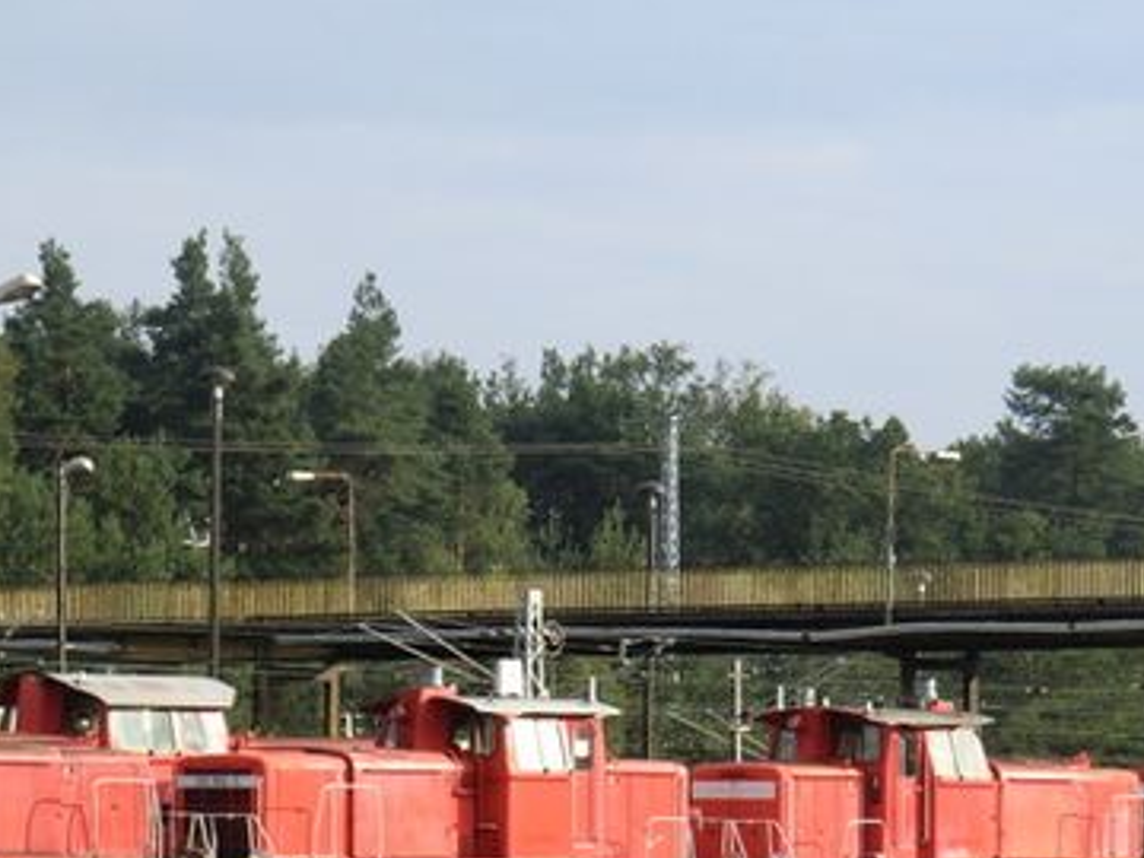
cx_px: 664
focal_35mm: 212
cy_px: 672
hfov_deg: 9.3
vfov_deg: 7.0
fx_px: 7006
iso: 64
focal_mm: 22
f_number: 5.2
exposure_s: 1/160
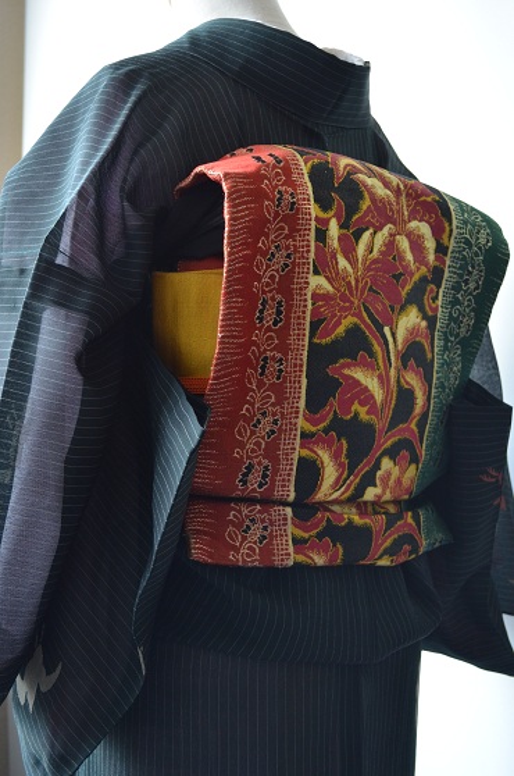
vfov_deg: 38.9
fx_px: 1096
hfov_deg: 26.4
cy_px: 388
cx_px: 257
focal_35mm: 51
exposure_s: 1/40
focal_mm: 34
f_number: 5
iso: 800
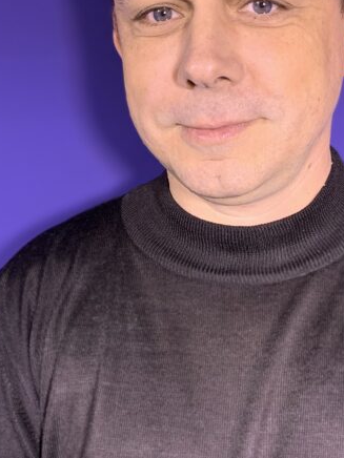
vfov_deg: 31.6
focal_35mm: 61
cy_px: 264
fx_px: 808
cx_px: 221
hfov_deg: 23.9
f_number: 1.8
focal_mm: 4.25
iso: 100
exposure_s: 1/102
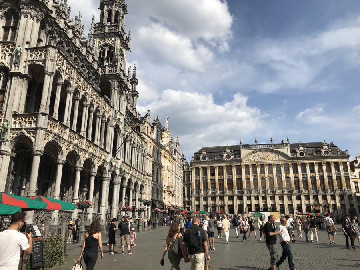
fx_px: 291
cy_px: 135
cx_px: 180
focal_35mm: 28
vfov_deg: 49.7
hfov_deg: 63.4
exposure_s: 1/3300
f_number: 1.8
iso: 20
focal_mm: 3.99
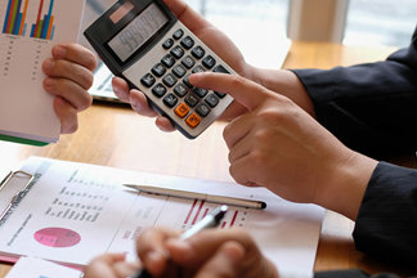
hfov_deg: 20.7
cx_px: 117
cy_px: 208
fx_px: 1135
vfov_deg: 13.9
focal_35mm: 98
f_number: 2
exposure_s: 1/180
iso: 200
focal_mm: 35
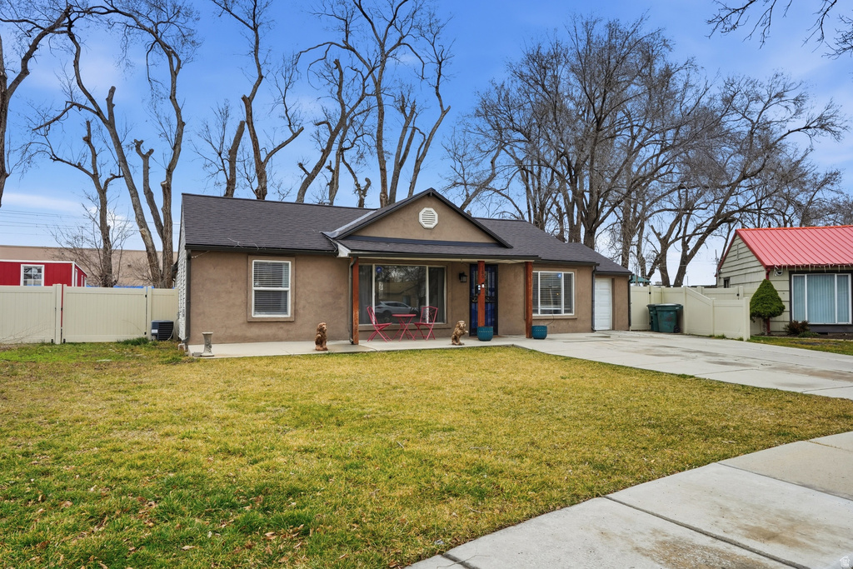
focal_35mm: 22
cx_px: 426
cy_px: 284
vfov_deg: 57.2
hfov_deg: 78.6
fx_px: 521
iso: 250
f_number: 10
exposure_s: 1/1600
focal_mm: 22
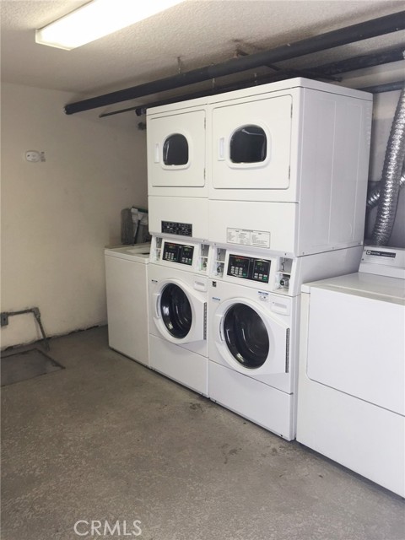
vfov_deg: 61.7
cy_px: 270
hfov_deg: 48.2
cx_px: 202
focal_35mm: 29
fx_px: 452
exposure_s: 1/40
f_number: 2.2
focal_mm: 4.15
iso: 25
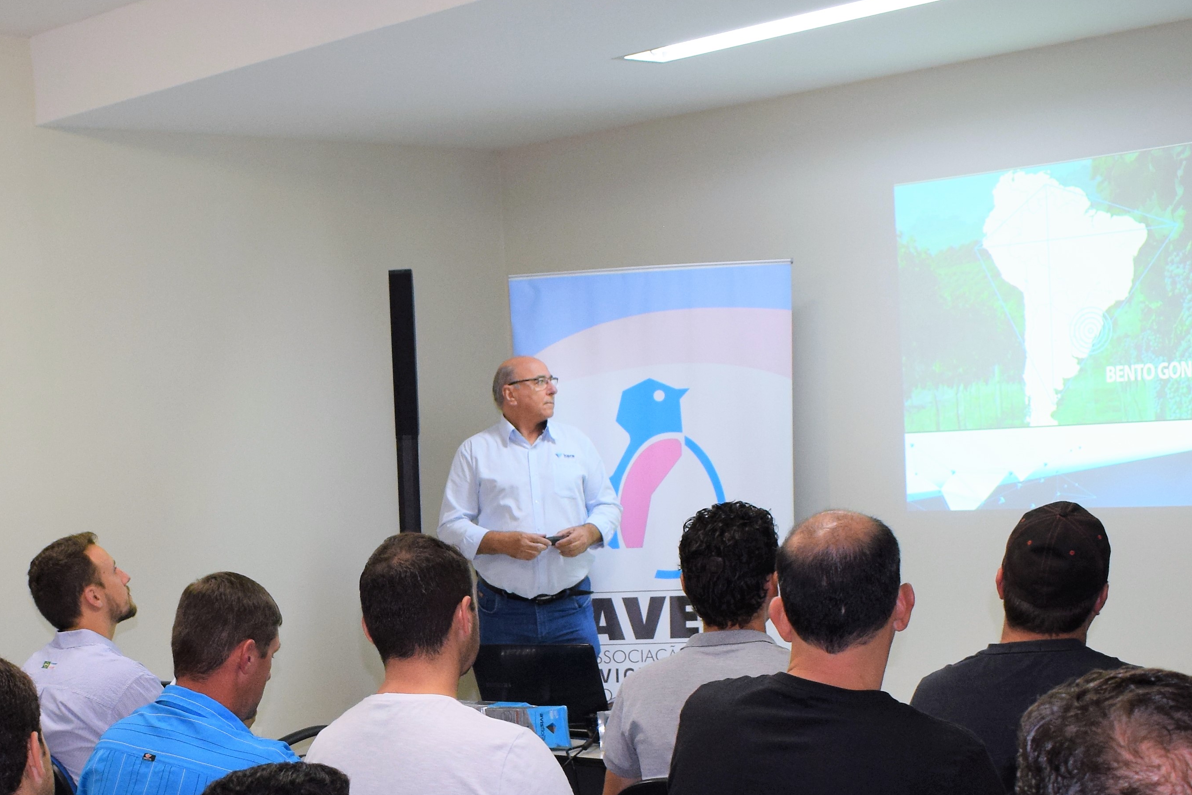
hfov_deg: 32.7
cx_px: 285
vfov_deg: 22.2
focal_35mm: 60
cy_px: 695
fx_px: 1987
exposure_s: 1/80
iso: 800
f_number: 4.5
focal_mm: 18
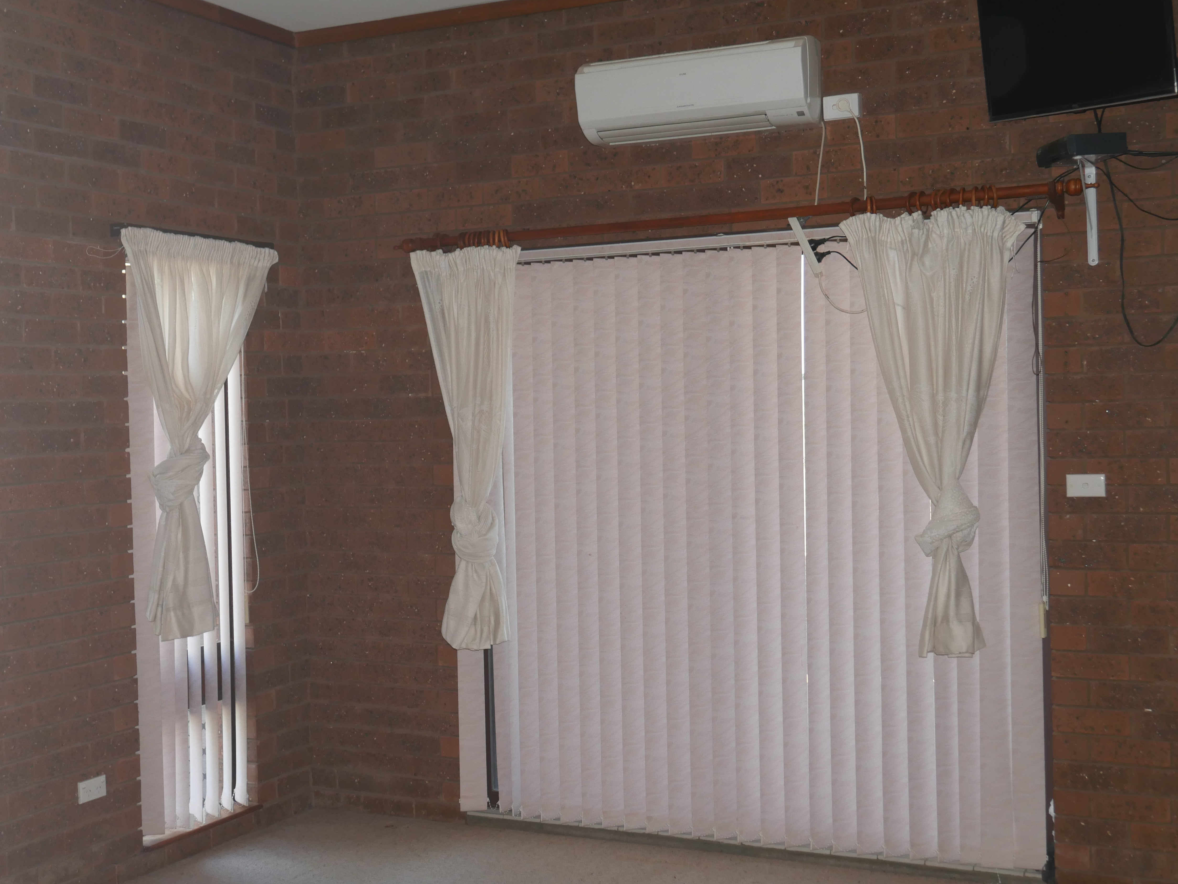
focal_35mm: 43
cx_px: 577
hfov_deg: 43.8
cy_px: 442
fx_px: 1463
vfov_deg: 33.6
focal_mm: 21
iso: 640
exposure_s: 1/125
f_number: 4.6
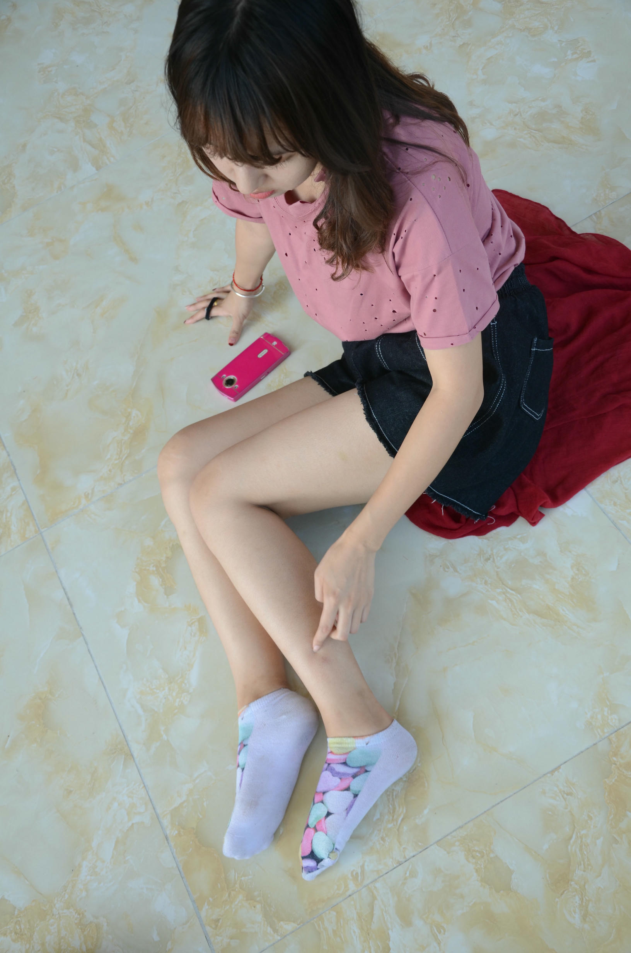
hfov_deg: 34.1
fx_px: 1030
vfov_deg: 49.6
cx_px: 316
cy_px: 476
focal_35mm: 39
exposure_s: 1/125
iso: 250
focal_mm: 26
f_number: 4.5
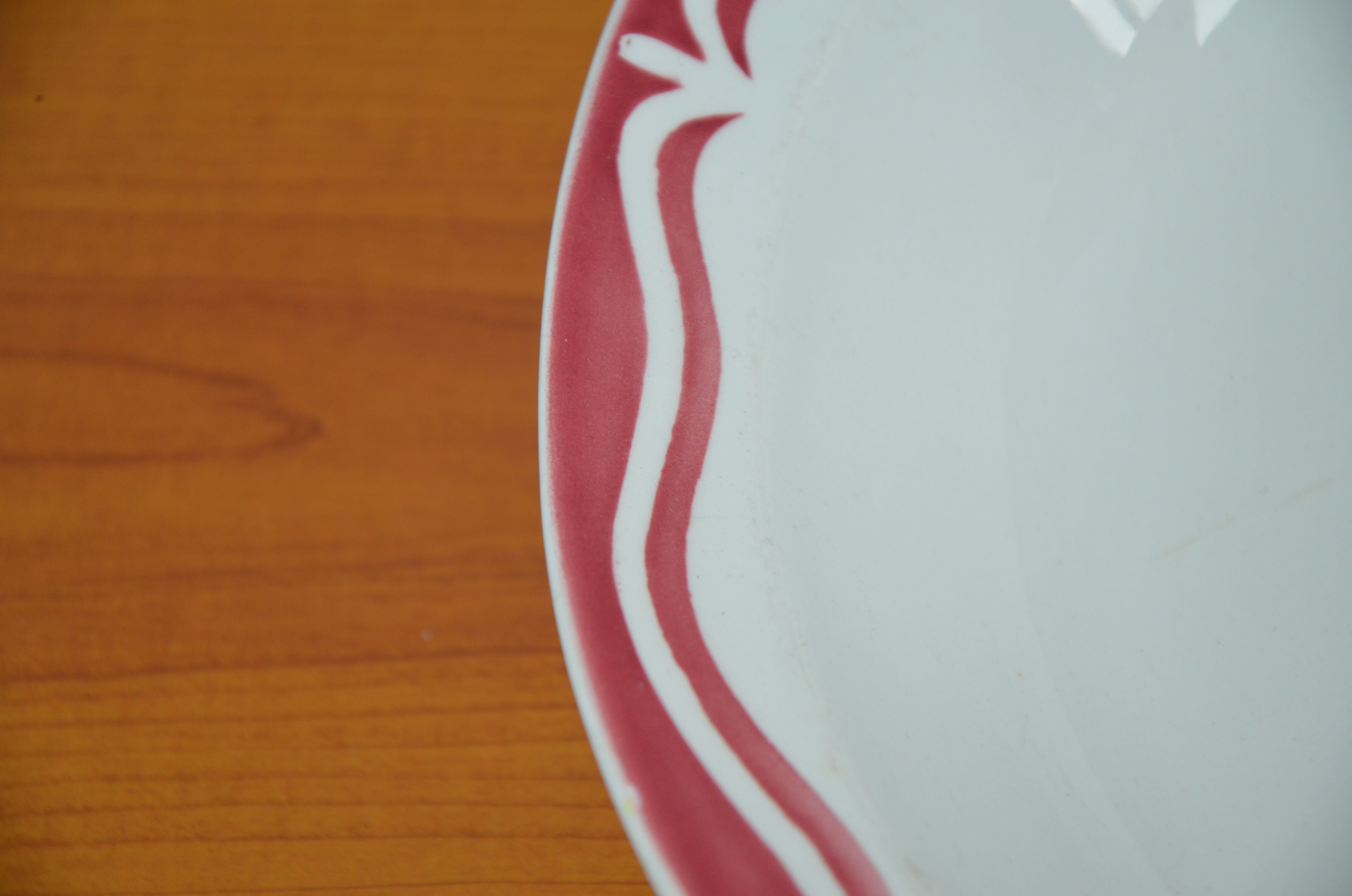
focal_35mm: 158
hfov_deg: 13.1
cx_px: 676
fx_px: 5903
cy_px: 448
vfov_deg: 8.7
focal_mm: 105
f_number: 5.6
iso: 450
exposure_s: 1/125
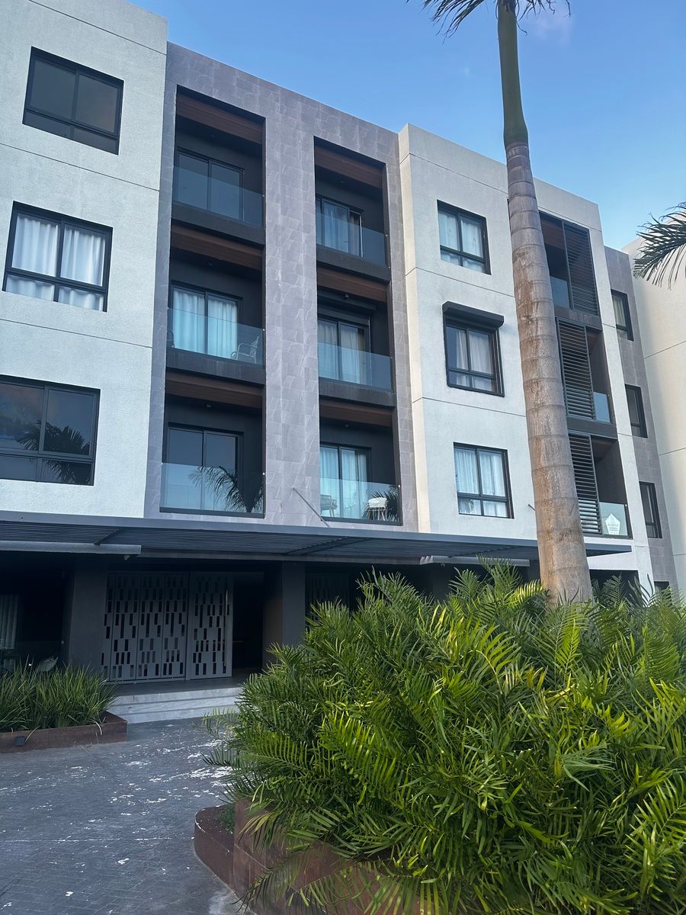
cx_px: 343
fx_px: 634
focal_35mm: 24
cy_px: 458
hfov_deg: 56.8
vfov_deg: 71.6
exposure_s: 1/422
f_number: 1.78
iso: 80
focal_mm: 6.86
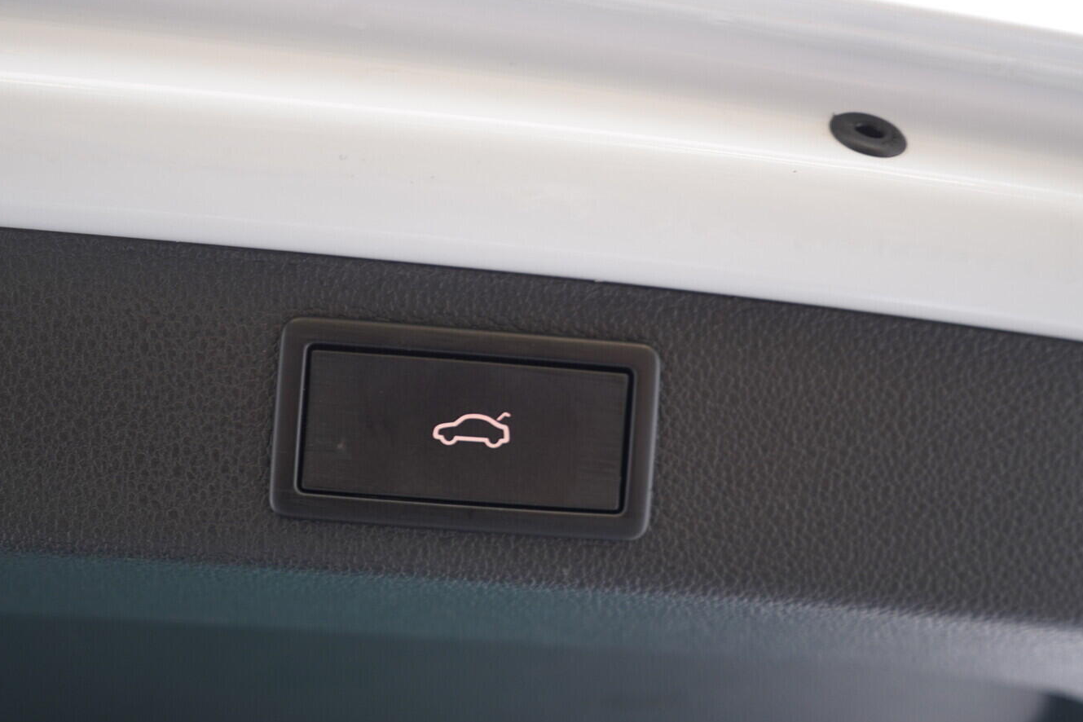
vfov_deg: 34.2
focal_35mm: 39
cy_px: 389
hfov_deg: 49.5
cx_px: 502
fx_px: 1173
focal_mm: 24
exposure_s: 1/40
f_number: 2.8
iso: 200
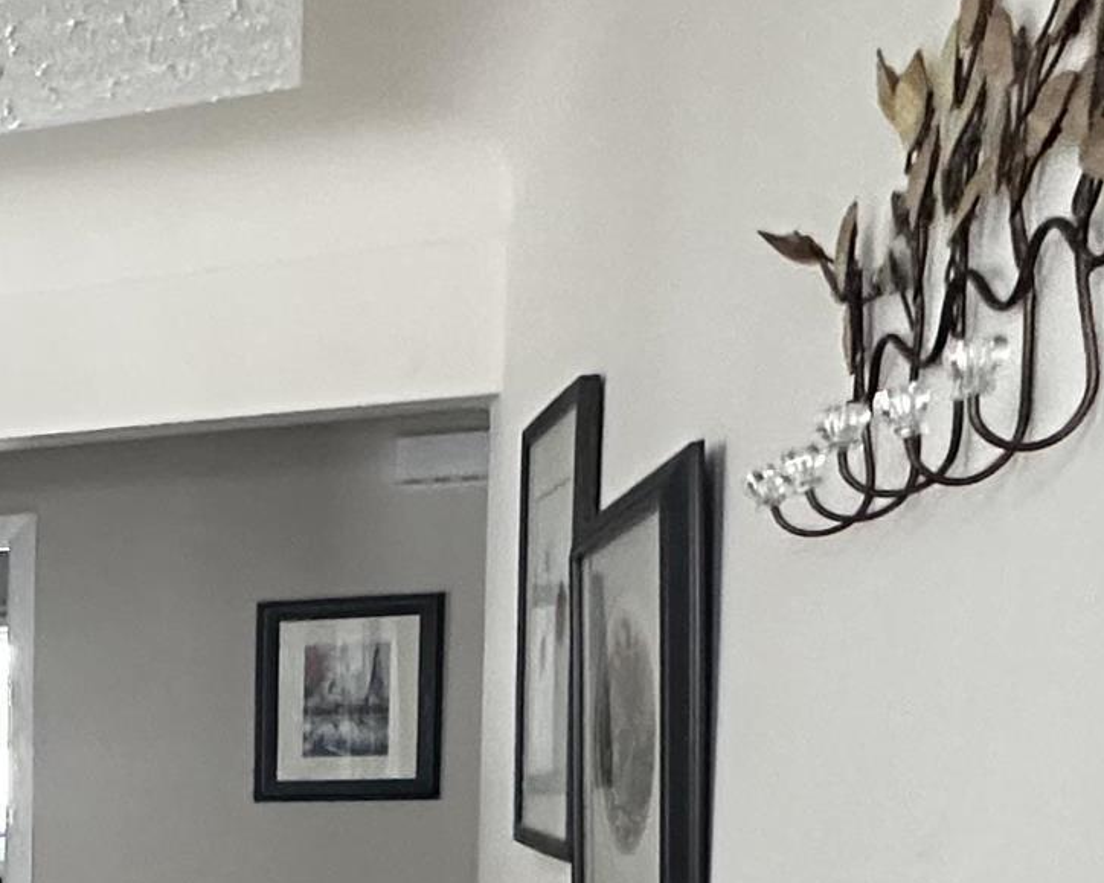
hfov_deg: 24.3
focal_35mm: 58
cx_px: -611
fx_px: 1895
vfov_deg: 24.7
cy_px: 938
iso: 1000
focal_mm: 2.22
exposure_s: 1/60
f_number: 2.2
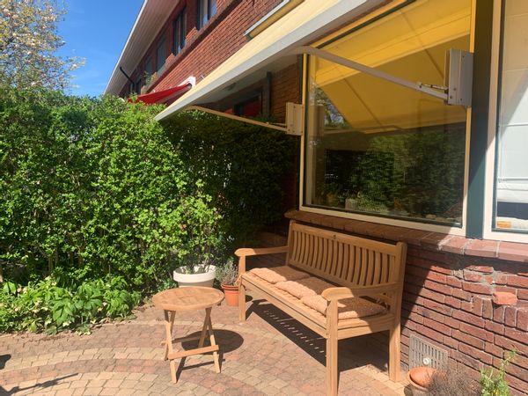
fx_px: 397
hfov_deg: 67.3
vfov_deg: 53.1
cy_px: 198
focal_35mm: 26
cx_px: 264
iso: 25
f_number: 1.8
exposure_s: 1/1021
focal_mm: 4.25
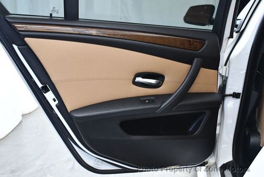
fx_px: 352
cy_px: 88
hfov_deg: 41.1
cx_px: 132
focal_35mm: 48
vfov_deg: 28.1
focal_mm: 24
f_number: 4
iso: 3200
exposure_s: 1/80
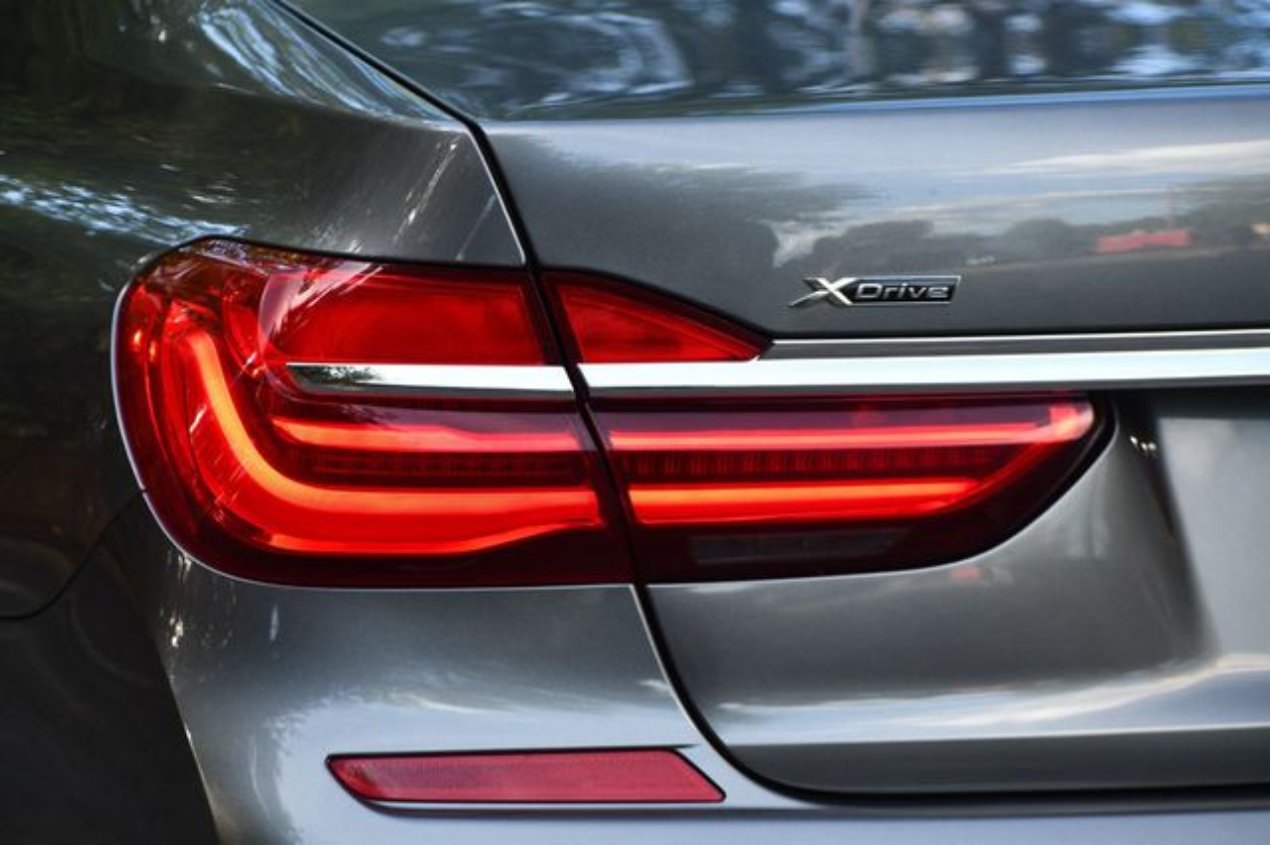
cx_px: 635
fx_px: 5394
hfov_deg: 13.4
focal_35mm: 153
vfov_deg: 9.0
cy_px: 422
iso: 360
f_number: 5.6
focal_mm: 102
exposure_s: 1/250
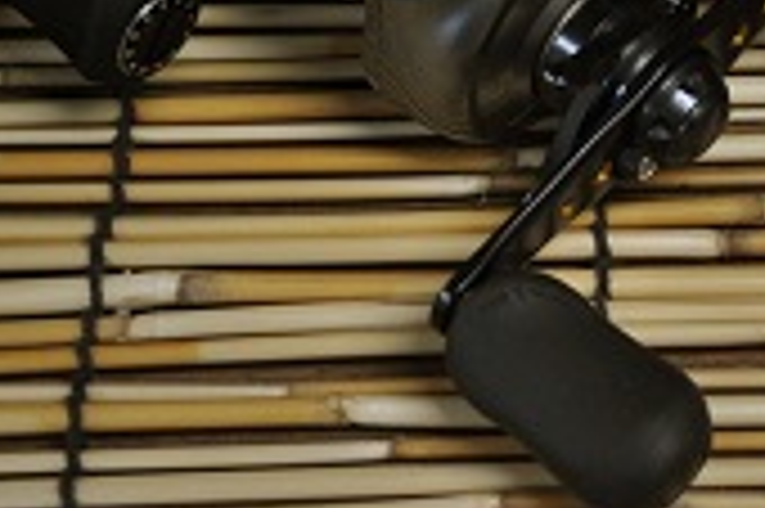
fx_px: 2654
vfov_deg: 10.9
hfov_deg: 16.3
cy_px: 45
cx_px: 621
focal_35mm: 125
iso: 500
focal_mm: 22
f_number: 4
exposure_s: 1/60
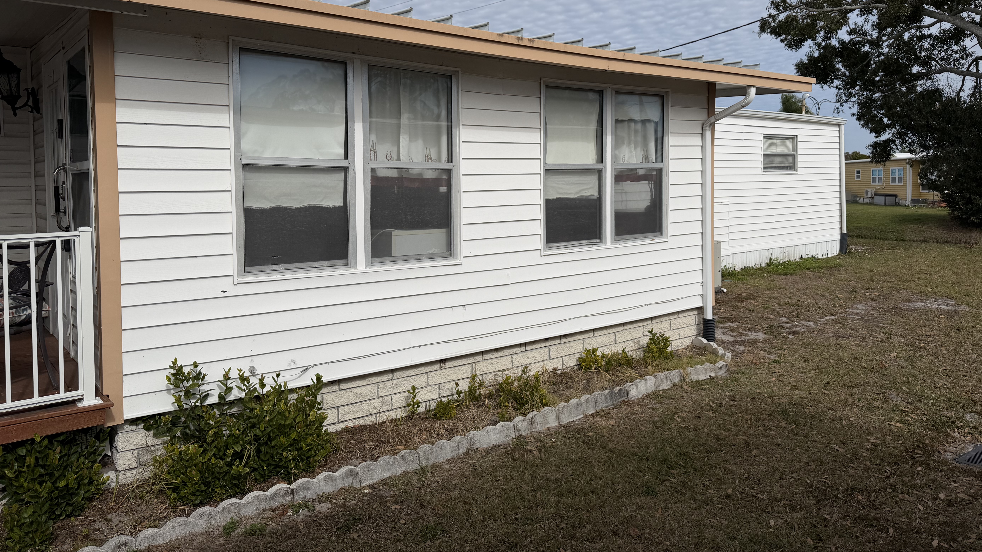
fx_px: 703
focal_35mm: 27
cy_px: 210
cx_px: 506
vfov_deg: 42.6
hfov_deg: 69.8
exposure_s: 1/11905
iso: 80
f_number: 1.78
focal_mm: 6.76
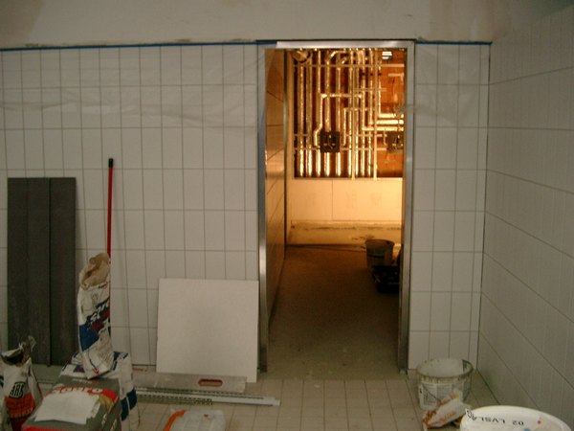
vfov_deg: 38.7
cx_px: 287
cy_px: 216
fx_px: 614
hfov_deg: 50.1
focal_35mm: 37
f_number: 2.6
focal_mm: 7.6
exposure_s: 1/8
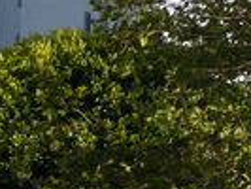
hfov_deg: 3.9
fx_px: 3658
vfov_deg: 2.9
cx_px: 479
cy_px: -215
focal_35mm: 504
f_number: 4.9
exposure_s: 1/200
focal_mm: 17.4
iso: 50
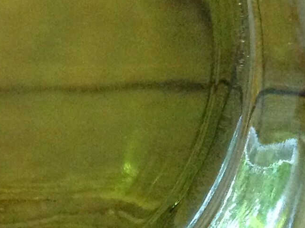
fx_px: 1232
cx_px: -112
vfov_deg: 10.6
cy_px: 113
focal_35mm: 140
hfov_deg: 13.5
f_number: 2.4
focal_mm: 4.28
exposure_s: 1/15
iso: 640
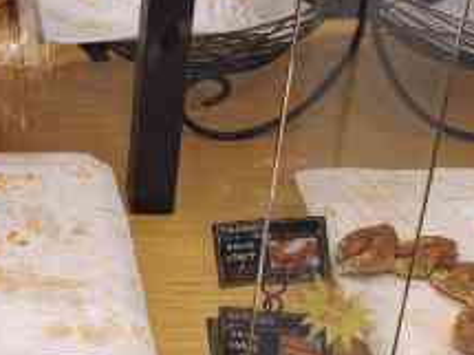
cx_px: -209
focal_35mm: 88
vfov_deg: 16.4
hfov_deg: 19.7
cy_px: -12
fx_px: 1204
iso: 80
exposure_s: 1/100
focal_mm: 4.75
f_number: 1.8
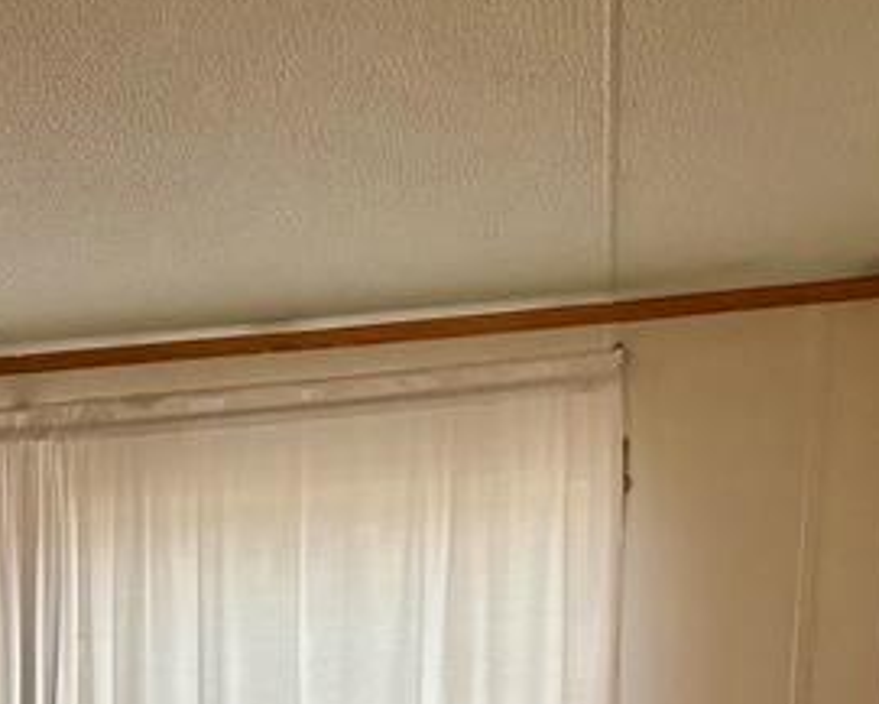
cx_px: -399
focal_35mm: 96
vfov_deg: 14.5
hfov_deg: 18.0
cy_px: 1171
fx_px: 2498
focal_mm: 5.96
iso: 250
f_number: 1.6
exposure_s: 1/60
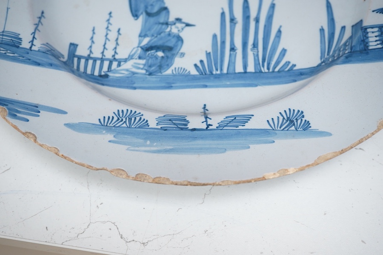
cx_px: 192
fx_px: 479
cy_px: 128
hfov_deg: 43.6
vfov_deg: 29.9
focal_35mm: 45
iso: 1250
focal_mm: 30
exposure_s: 1/125
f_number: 7.1
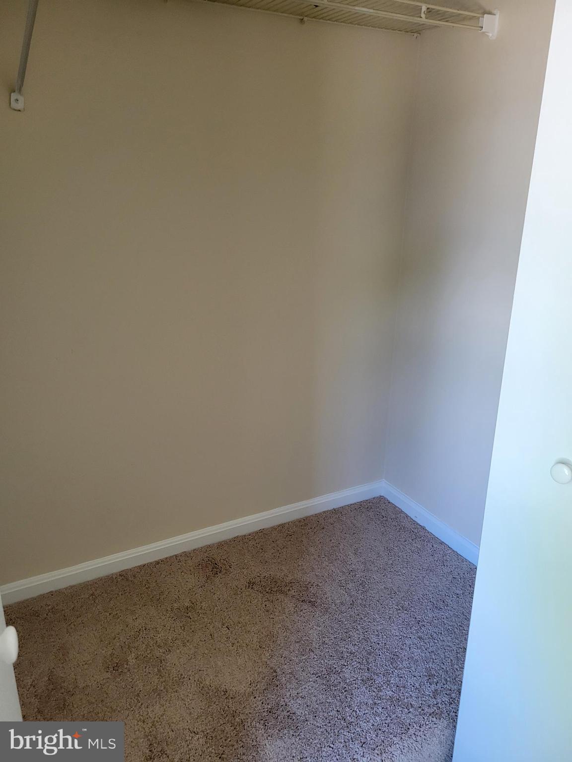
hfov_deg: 53.1
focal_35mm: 26
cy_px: 381
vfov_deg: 67.3
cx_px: 286
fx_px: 573
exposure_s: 1/40
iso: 250
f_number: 1.8
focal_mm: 5.4
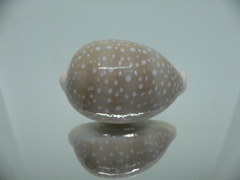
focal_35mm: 35
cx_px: 120
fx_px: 243
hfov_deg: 52.6
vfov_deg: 40.7
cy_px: 90
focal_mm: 4.6
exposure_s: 1/60
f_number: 2.8
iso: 200
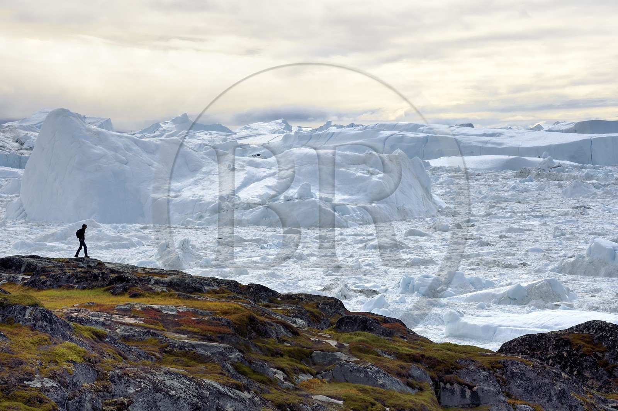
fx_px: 2058
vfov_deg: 11.4
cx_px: 309
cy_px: 206
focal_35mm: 120
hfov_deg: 17.1
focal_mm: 120
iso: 200
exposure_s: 1/400
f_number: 11
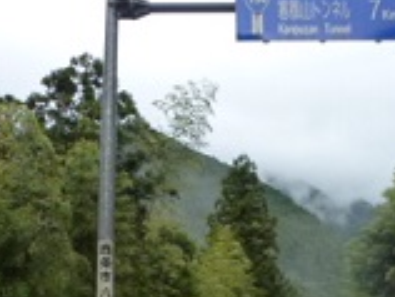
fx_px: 777
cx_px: 350
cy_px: 277
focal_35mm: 68
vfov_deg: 21.1
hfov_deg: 27.6
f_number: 3.3
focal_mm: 4.3
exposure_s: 1/60
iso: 400
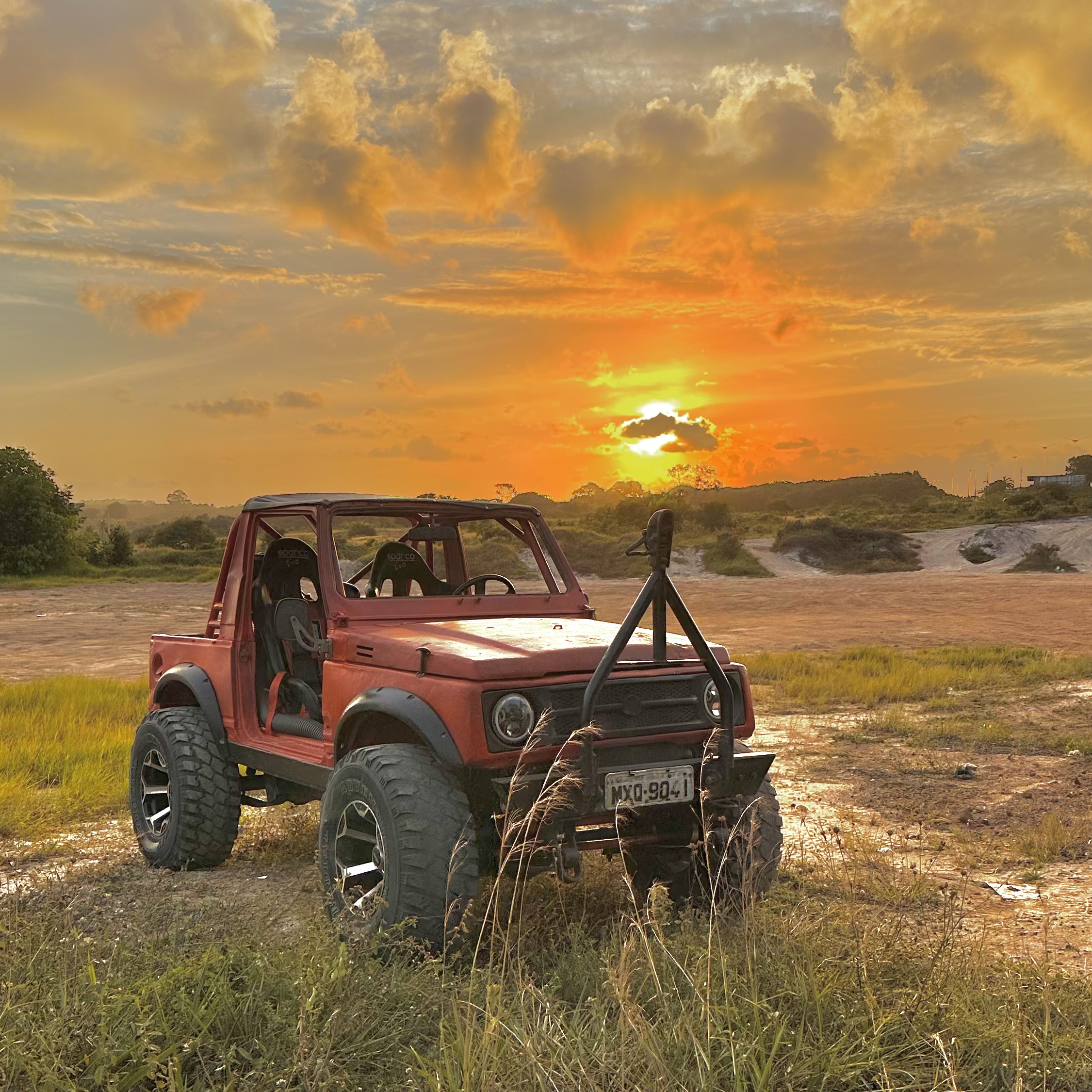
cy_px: 623
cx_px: 470
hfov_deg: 43.8
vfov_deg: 43.7
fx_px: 1356
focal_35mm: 38
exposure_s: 1/4184
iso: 80
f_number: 1.78
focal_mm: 6.86
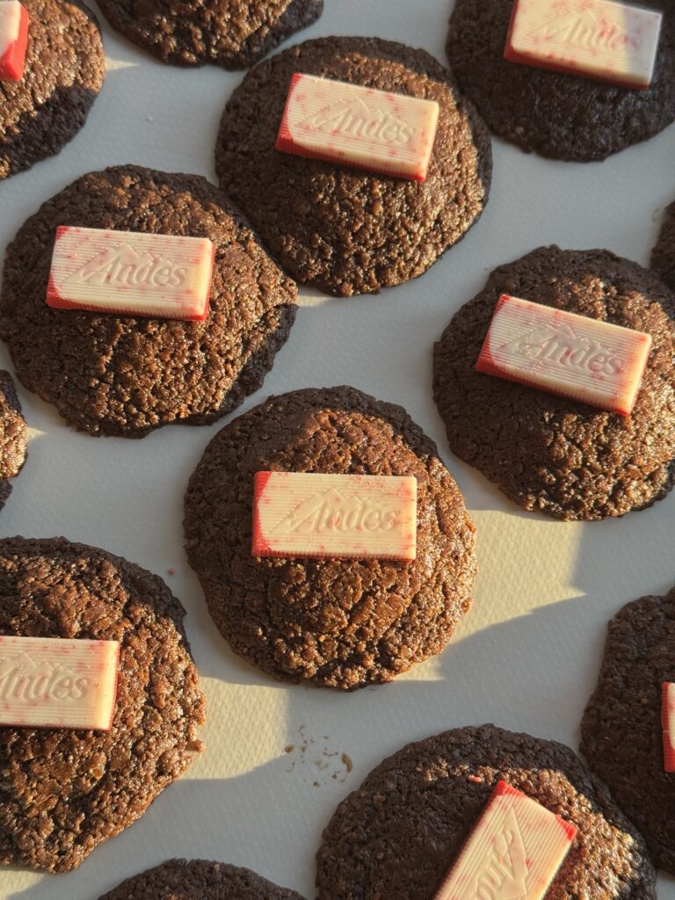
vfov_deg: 39.7
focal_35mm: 48
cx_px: 338
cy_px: 450
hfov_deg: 30.3
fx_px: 1248
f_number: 1.78
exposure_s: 1/120
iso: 80
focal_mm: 6.76
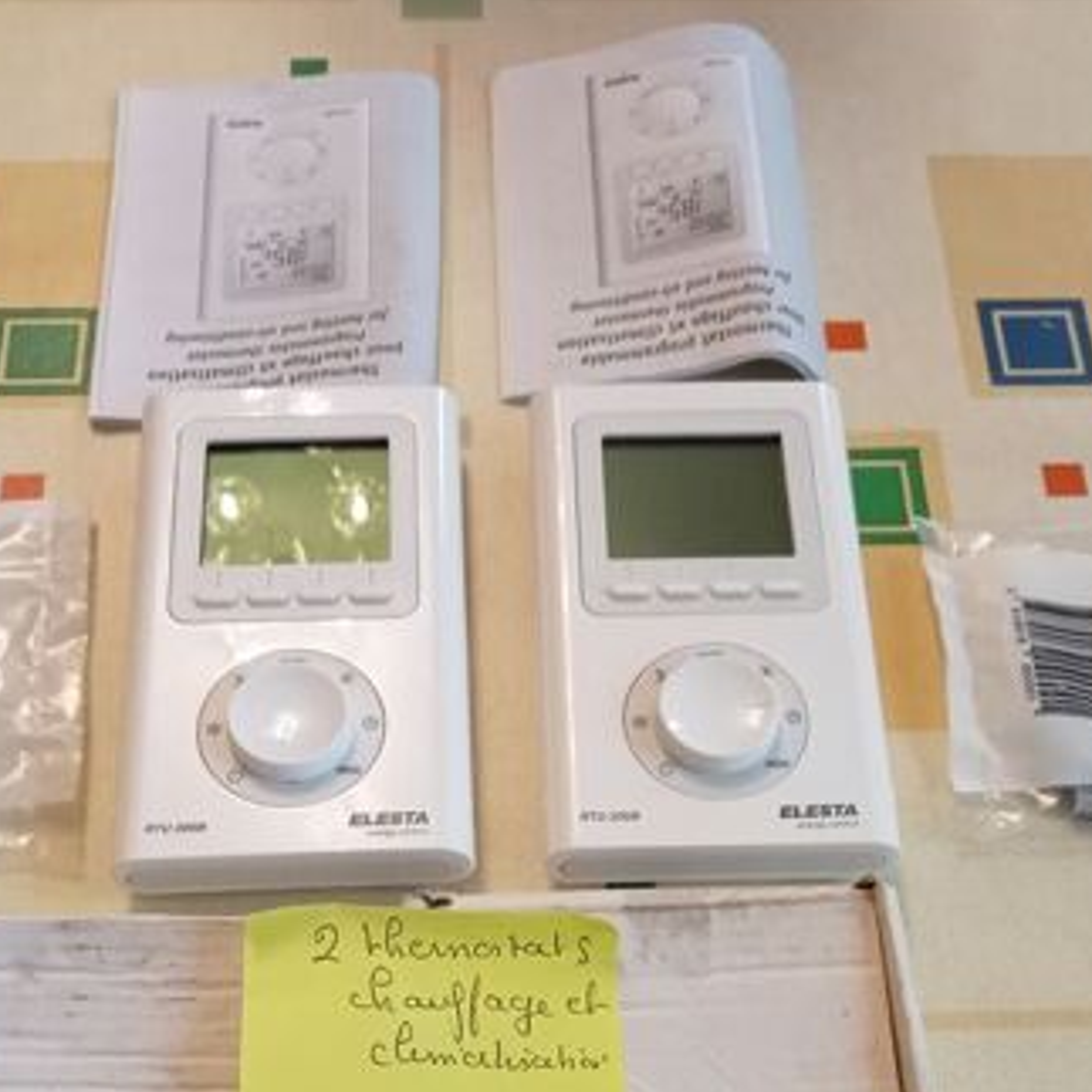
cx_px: 548
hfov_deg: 34.7
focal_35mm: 49
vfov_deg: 33.1
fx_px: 1749
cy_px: 964
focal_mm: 3.46
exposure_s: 1/33.3
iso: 1098
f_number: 2.2
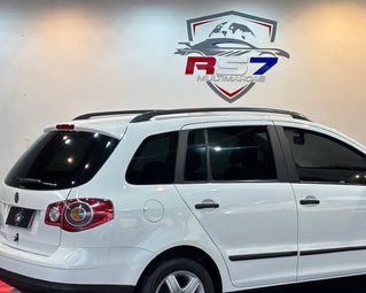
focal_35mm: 75
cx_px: 224
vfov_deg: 20.3
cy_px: 196
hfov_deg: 25.3
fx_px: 812
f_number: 1.6
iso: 50
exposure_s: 1/120
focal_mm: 5.96
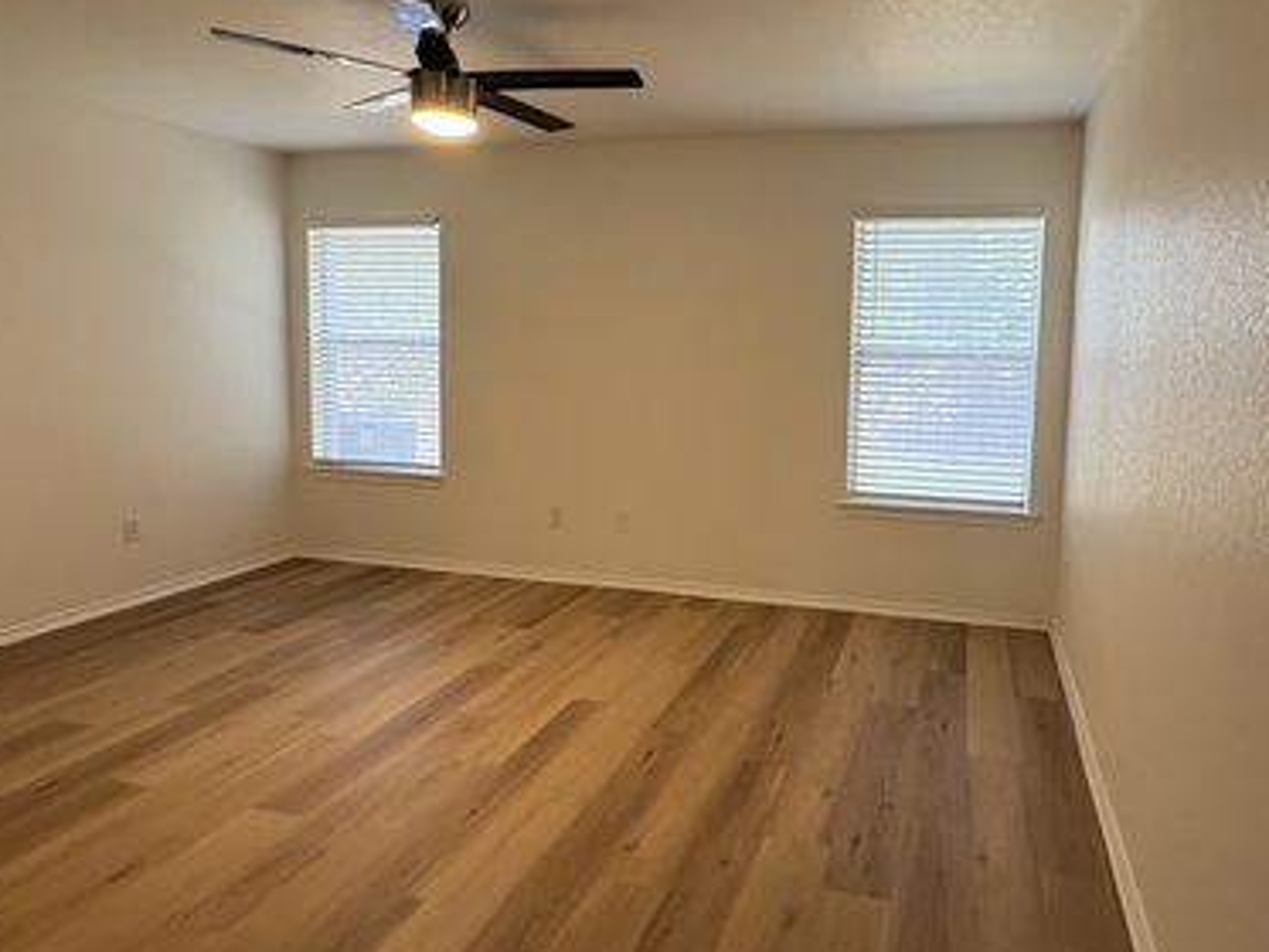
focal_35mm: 24
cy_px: 425
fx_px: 880
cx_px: 738
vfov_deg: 56.7
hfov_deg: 71.1
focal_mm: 2.22
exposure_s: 1/120
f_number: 2.2
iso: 200
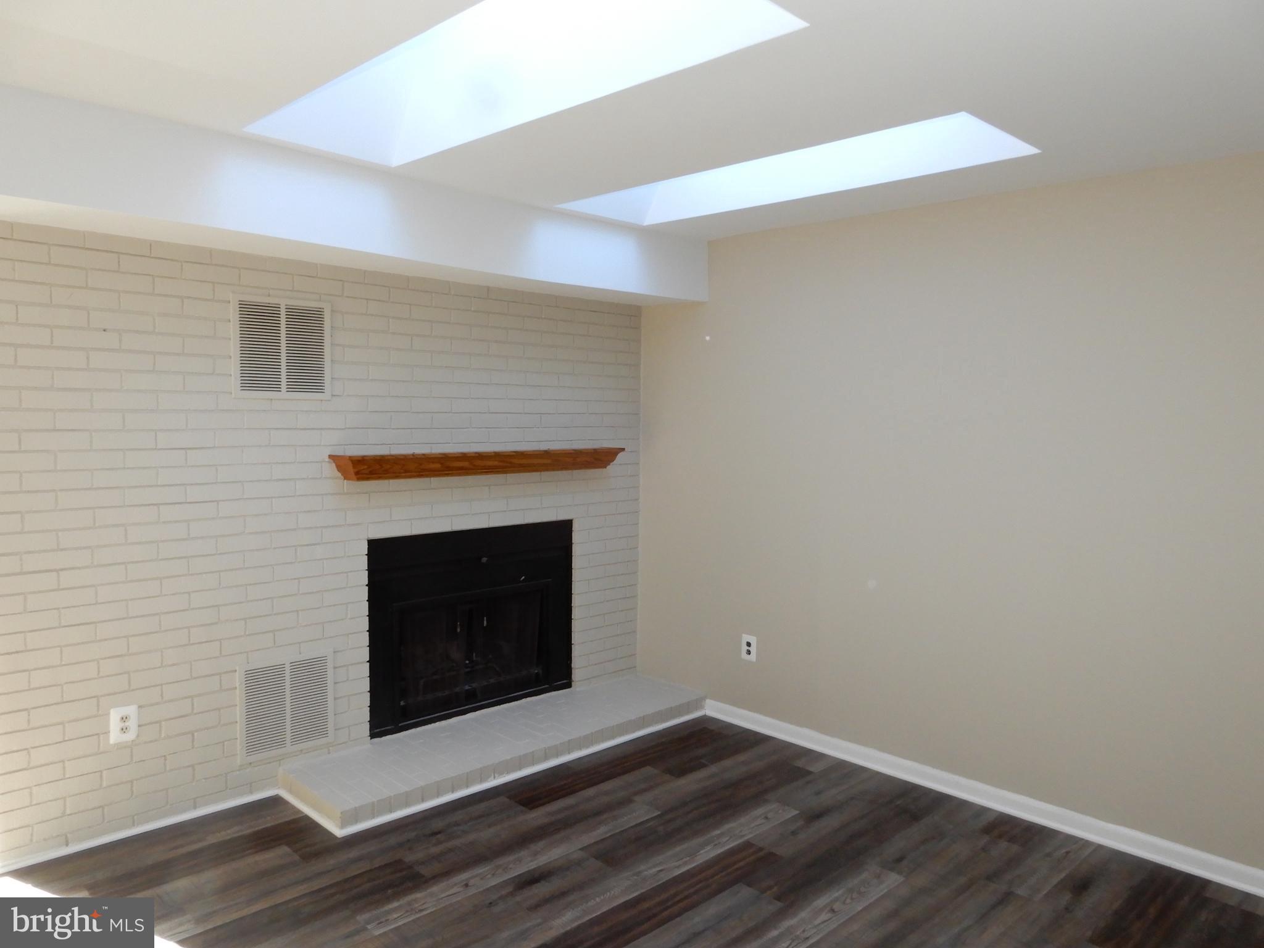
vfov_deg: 56.8
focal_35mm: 24
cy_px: 474
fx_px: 876
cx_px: 632
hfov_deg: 71.6
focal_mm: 4.3
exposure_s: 1/30
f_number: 5.6
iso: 360
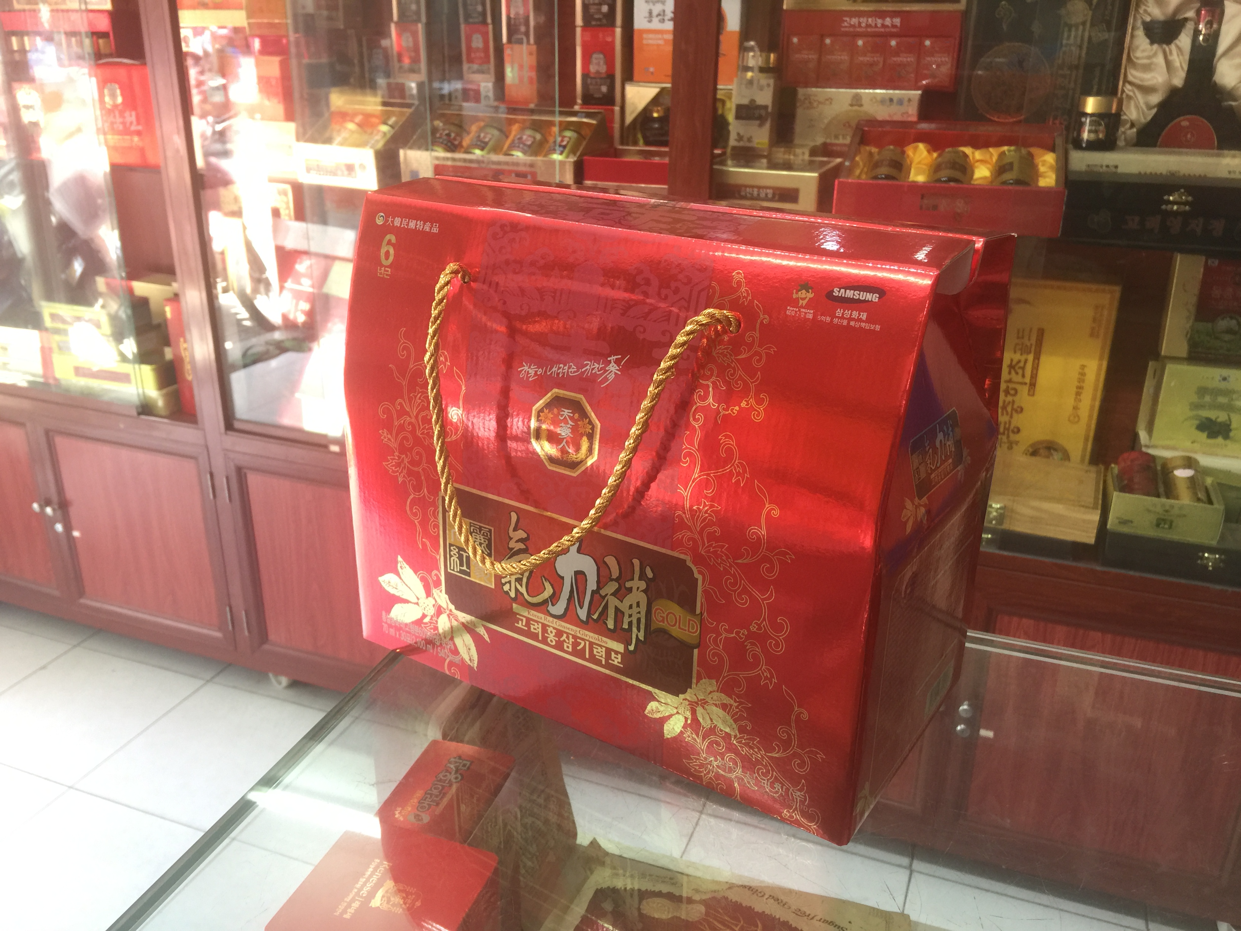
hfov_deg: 61.7
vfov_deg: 48.2
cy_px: 466
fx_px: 1040
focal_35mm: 29
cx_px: 620
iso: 50
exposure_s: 1/17
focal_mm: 4.15
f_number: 2.2
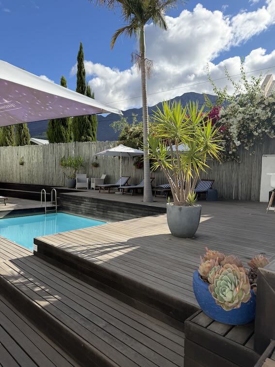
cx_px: 138
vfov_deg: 71.6
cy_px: 184
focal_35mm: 24
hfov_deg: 56.8
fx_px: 254
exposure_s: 1/4975
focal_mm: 6.76
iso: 100
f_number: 1.78
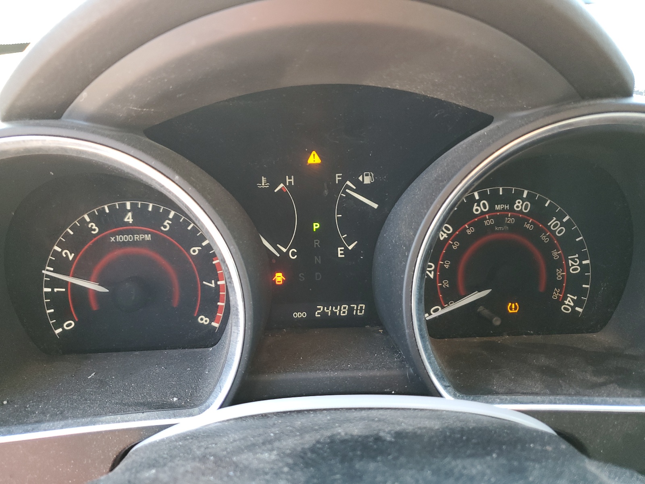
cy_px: 242
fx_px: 484
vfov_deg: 53.1
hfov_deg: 67.3
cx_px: 322
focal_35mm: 26
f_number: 1.5
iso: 99
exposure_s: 1/60.2
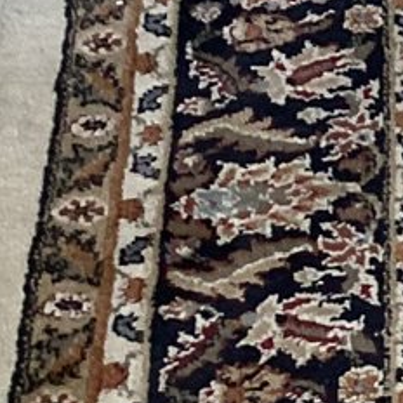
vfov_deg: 9.7
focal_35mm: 179
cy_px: 465
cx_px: 1311
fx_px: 2358
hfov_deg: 8.0
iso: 100
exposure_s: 1/50
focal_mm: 3.3
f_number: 2.4
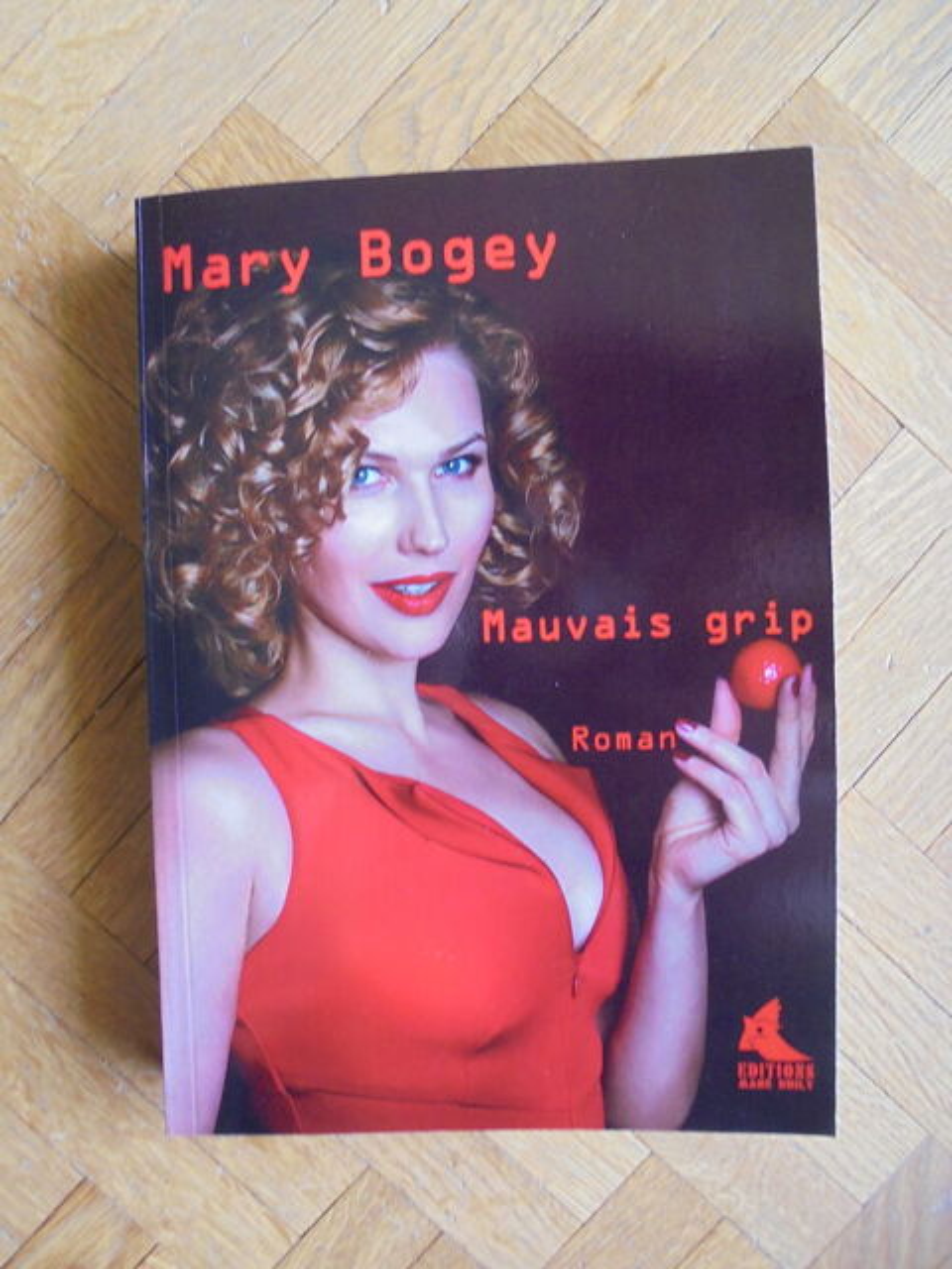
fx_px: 953
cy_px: 634
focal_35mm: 26
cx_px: 476
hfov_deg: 53.1
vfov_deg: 67.3
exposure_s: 1/30
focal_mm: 4.6
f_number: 3.5
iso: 250
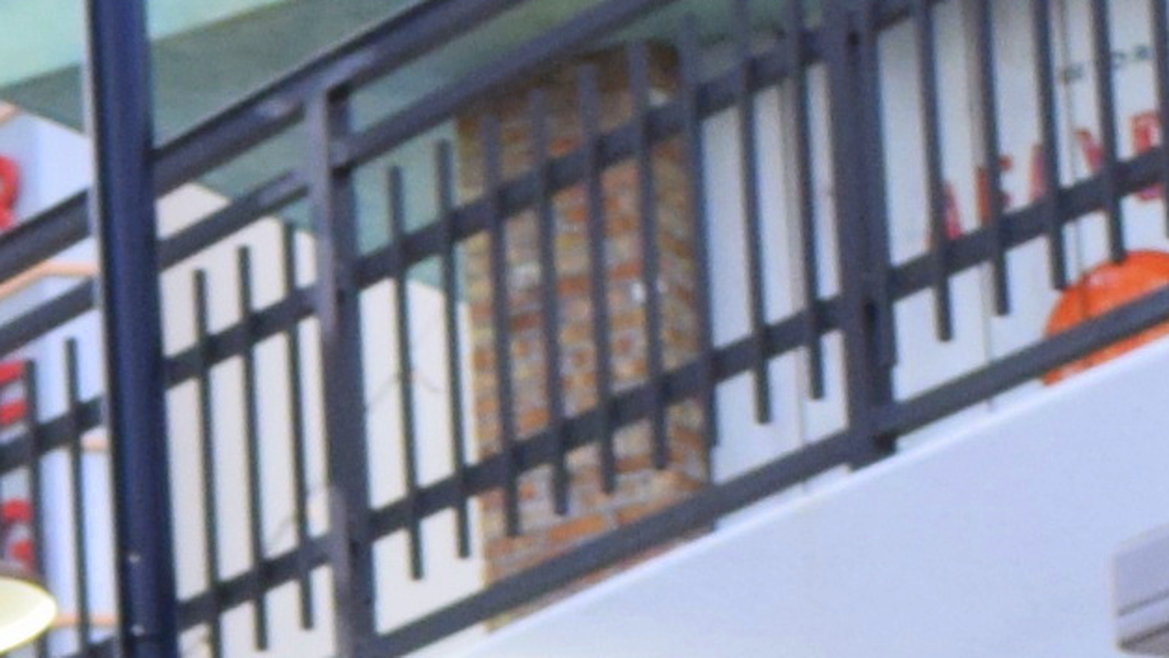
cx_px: -1210
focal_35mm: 282
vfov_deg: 4.2
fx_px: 8736
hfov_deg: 7.3
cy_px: 1963
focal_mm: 25
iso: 800
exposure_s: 1/200
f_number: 7.1
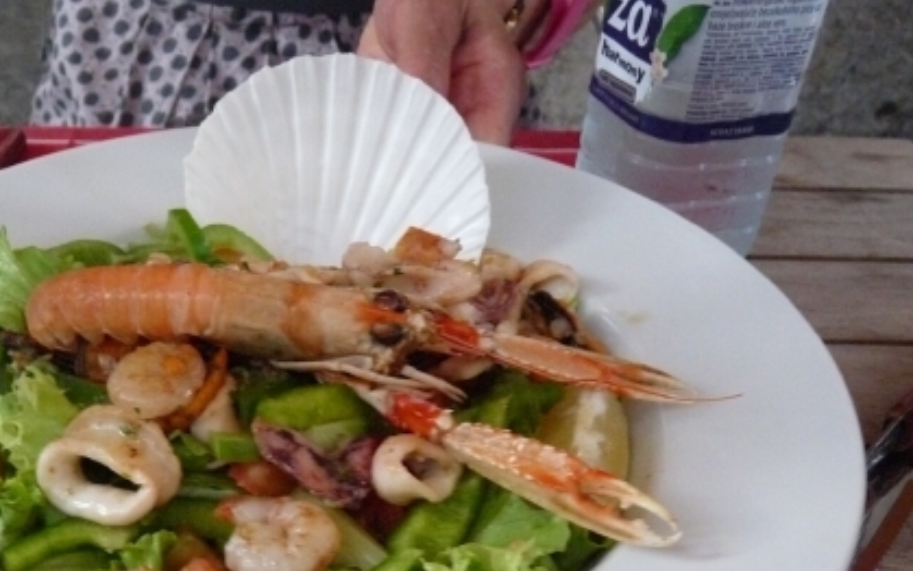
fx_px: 1095
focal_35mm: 44
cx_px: 272
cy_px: 469
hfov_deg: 44.3
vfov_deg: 28.5
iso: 640
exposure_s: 1/60
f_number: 3
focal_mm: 5.2
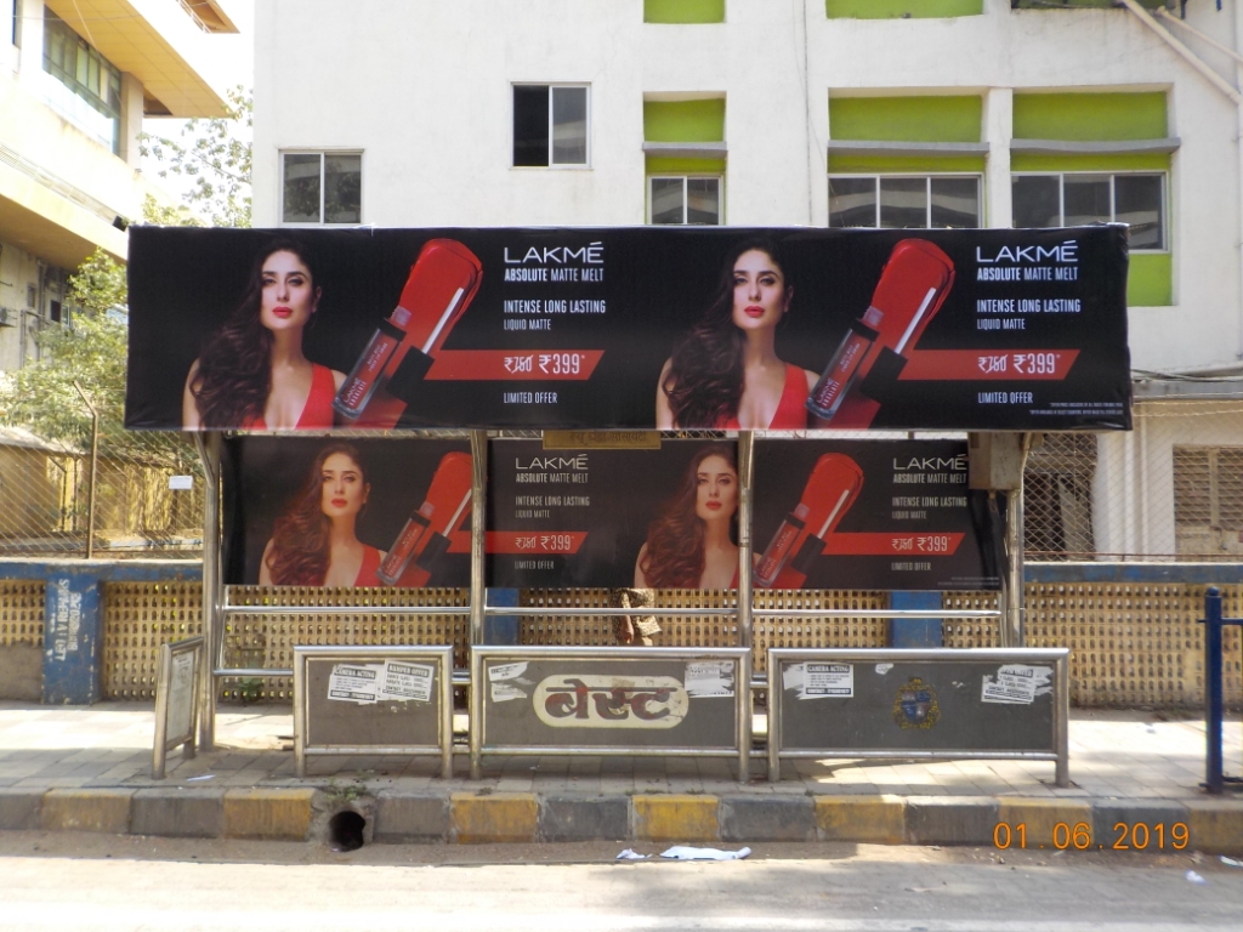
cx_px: 622
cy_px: 466
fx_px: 1077
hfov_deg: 60.0
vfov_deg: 46.8
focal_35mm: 30
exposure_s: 1/320
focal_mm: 4.1
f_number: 3.3
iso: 125
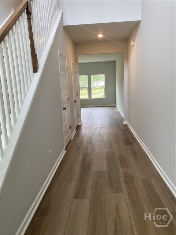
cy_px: 118
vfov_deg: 67.3
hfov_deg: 53.1
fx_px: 176
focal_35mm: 26
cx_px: 88
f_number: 1.8
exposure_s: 1/120
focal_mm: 4.25
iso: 125
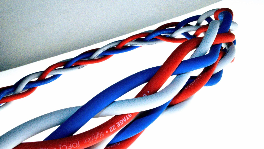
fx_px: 266
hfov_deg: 52.8
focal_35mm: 38
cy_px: 78
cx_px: 132
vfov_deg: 31.2
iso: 6400
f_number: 25
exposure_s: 1/200
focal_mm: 24
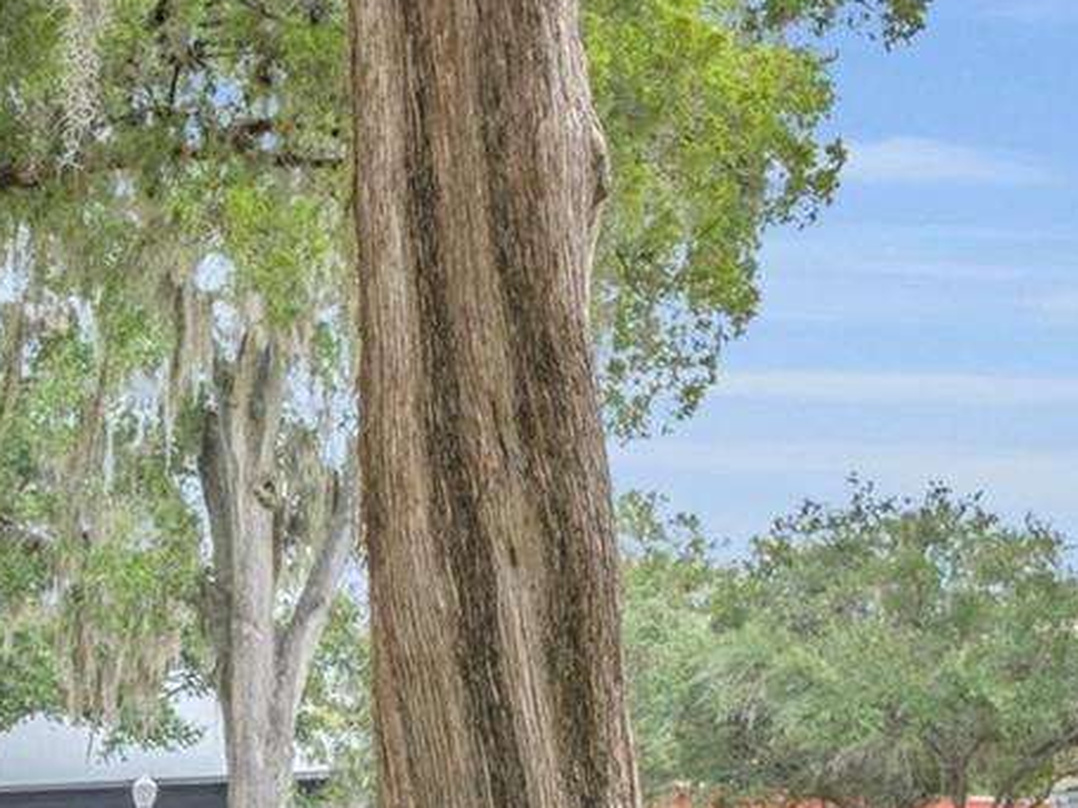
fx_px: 3892
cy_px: 960
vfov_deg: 11.6
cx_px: -47
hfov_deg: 15.4
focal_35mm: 125
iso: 100
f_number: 7.1
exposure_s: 1/60
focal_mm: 37
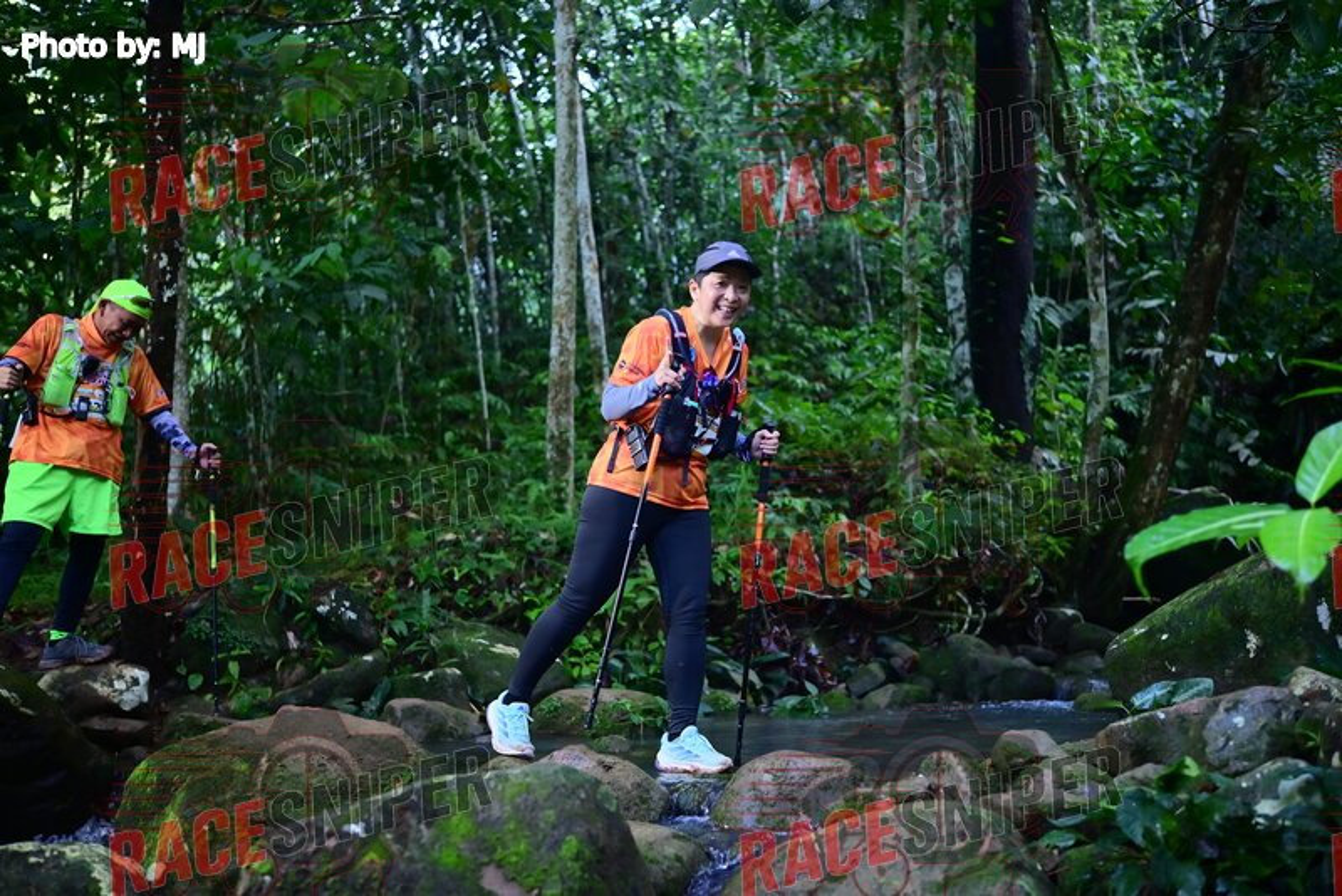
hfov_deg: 54.4
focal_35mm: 35
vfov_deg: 37.9
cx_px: 671
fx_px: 1305
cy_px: 448
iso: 400
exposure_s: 1/200
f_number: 2
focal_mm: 35
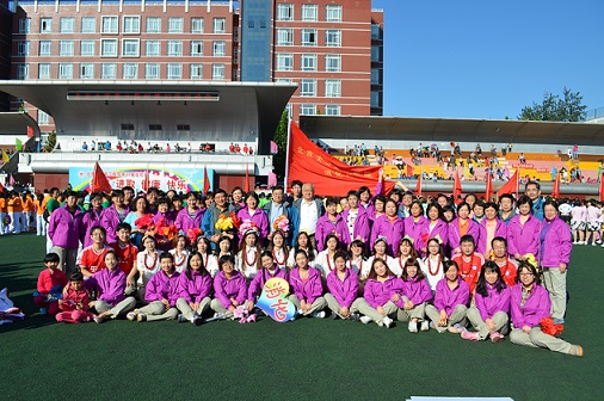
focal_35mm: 27
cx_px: 302
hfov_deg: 67.4
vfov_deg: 47.8
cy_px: 200
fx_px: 452
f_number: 9
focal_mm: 18
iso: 100
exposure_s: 1/320
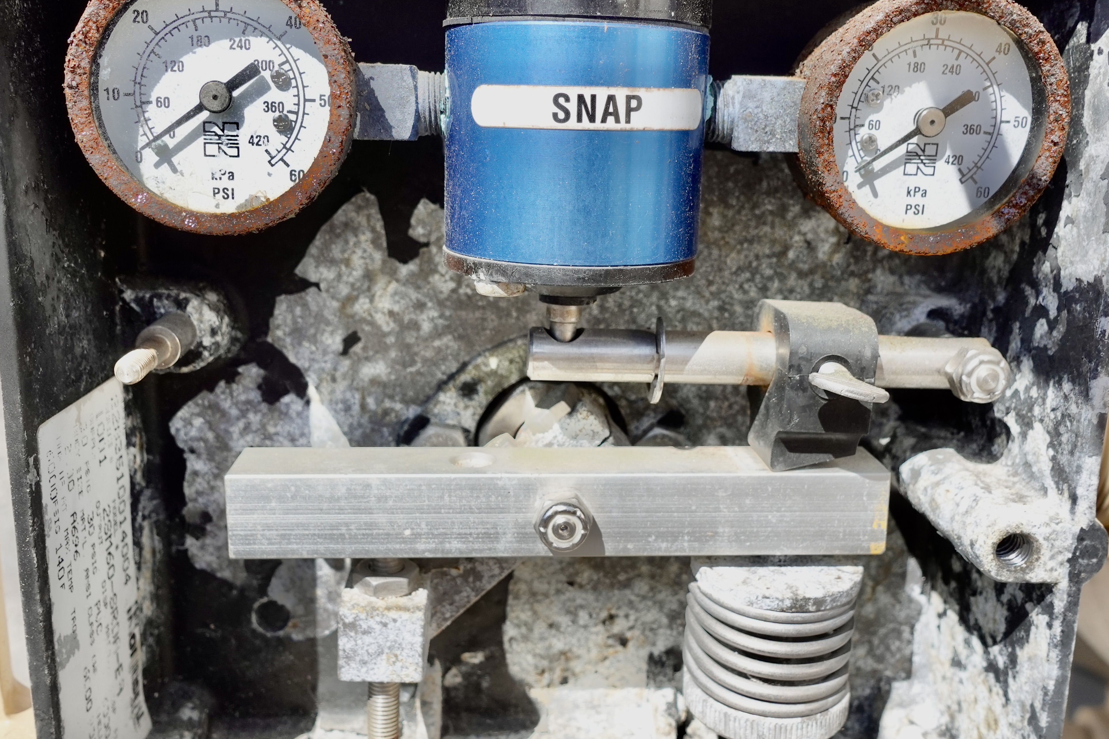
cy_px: 353
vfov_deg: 40.0
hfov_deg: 57.2
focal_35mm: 33
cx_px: 553
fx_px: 1016
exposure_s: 1/800
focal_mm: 9.4
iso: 125
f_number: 4
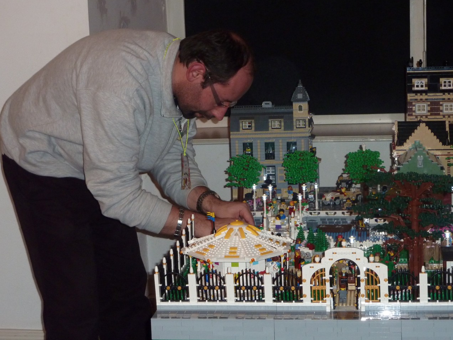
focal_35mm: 76
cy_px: 178
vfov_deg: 19.4
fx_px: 995
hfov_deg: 25.7
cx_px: 234
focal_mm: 11
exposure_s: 1/60
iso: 320
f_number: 4.1
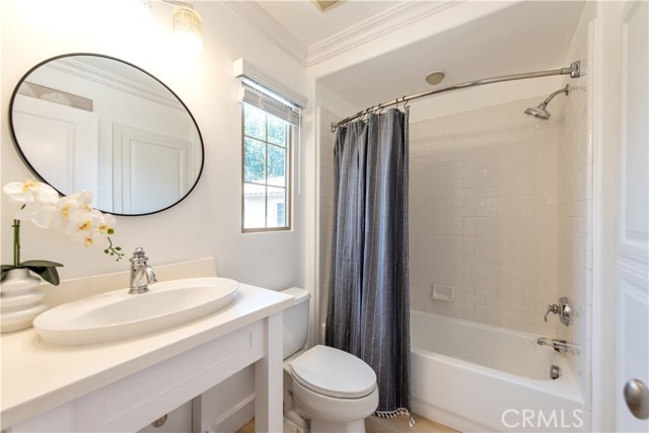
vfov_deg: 81.2
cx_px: 324
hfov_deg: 104.2
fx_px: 252
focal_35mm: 14
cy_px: 216
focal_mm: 14
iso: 400
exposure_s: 1/160
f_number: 6.3
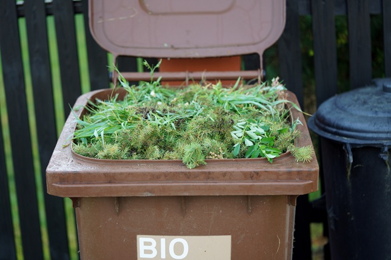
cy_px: 130
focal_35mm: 90
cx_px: 196
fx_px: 977
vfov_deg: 15.2
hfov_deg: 22.6
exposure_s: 1/80
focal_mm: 90
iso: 200
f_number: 3.2
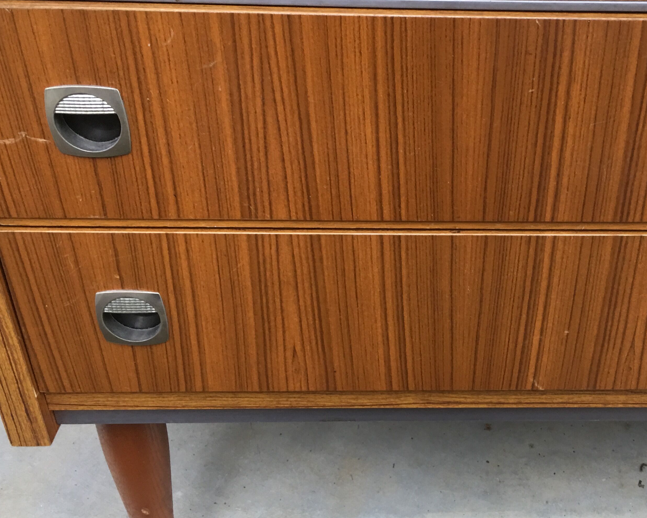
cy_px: 258
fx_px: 881
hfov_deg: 39.5
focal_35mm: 46
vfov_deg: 32.7
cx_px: 468
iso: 50
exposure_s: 1/17
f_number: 2.2
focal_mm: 4.15
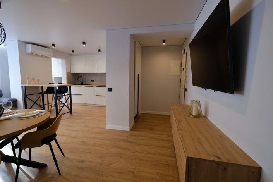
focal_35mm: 15
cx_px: 136
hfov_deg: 100.4
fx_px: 114
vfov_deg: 77.3
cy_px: 91
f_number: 4
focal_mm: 10
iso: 160
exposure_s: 1/34
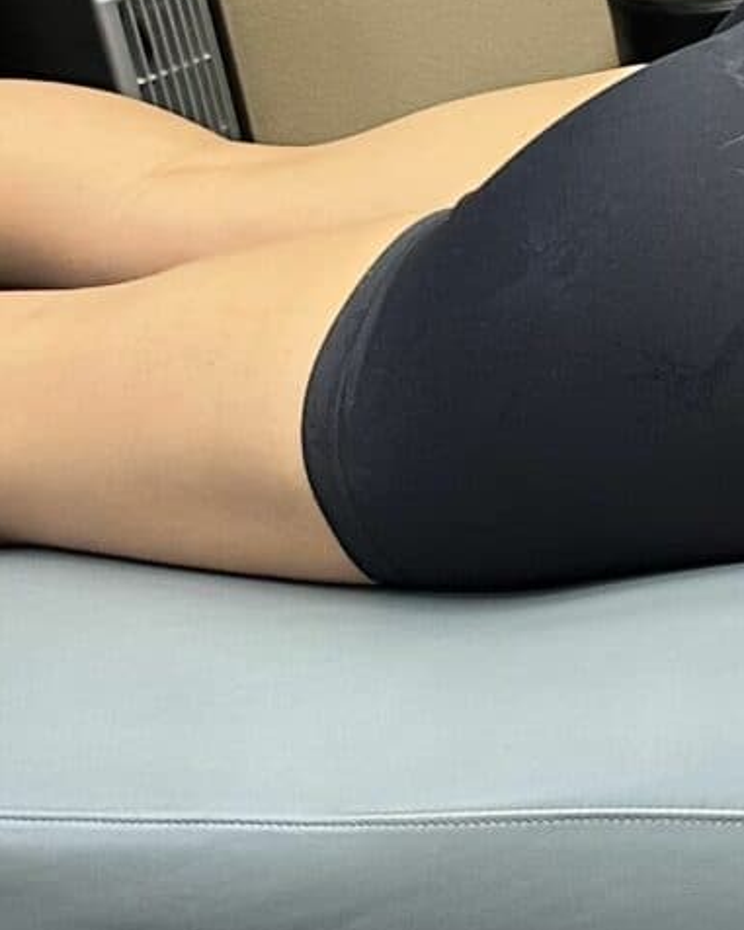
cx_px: 1808
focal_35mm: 126
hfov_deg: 10.5
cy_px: 131
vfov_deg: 15.1
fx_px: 3467
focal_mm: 6.86
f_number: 1.78
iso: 250
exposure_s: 1/60
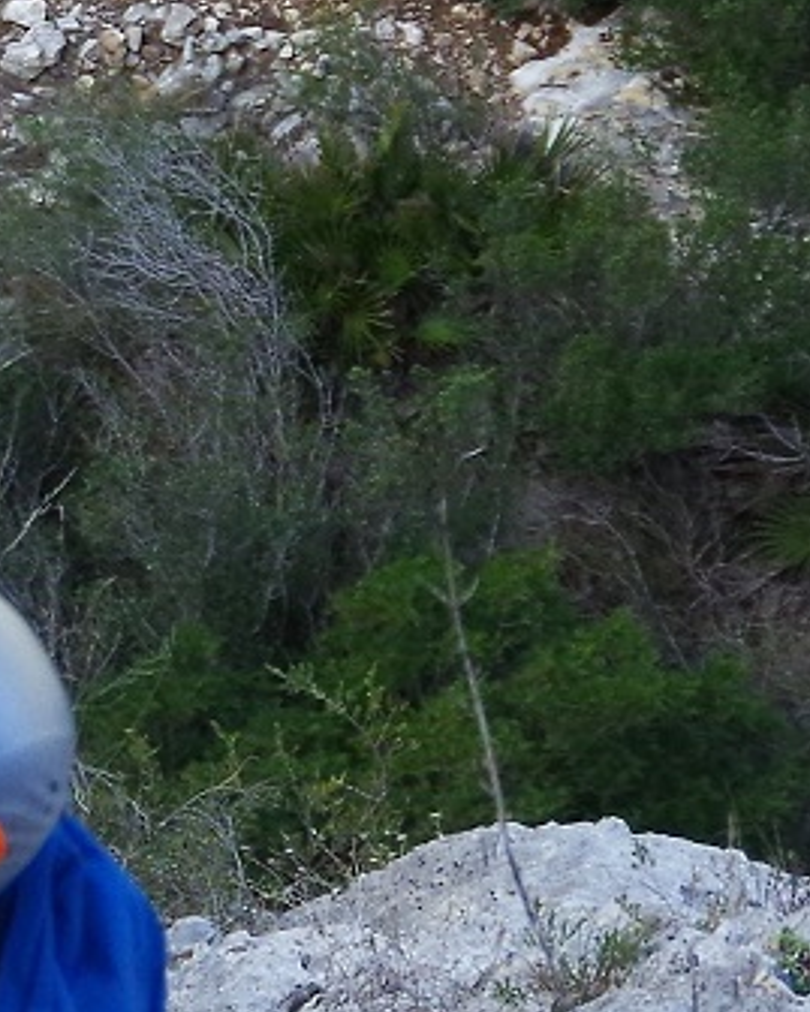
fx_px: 11532
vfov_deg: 5.0
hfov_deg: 4.0
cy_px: 303
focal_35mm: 385
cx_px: -1045
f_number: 4.5
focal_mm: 48
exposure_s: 1/1000
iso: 400
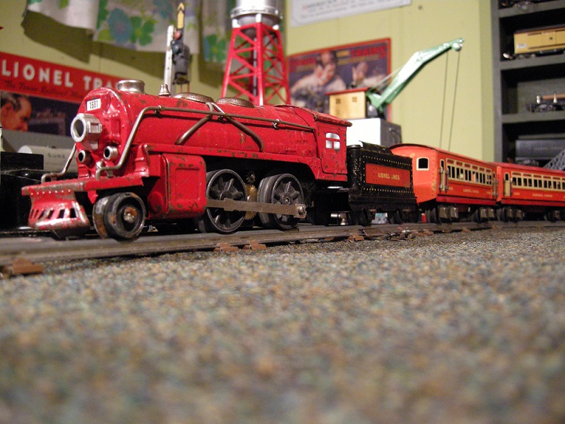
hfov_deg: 52.6
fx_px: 571
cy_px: 212
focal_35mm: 35
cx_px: 282
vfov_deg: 40.7
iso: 400
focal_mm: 7.5
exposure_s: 1/11
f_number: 2.7
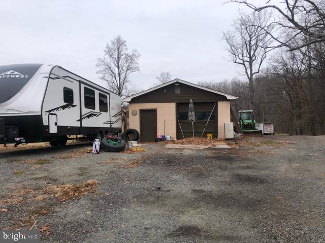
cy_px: 122
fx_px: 263
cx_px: 162
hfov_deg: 63.4
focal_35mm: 28
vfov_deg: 49.7
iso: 20
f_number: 1.8
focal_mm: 4
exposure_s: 1/762
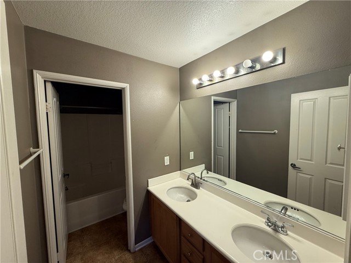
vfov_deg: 85.7
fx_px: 142
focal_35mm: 14
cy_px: 132
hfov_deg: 102.1
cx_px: 176
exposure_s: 1/120
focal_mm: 2.22
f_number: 2.2
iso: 125
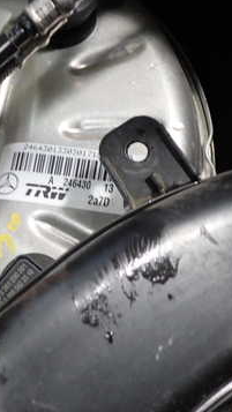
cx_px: -16
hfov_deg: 20.9
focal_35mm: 55
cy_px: 238
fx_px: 601
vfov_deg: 37.8
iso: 200
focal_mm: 5.4
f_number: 2.3
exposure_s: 1/60
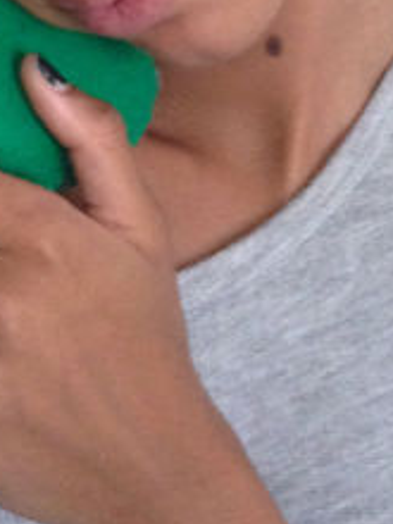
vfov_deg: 15.2
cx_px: 18
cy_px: -245
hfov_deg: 12.1
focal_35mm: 121
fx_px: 1832
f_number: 2.4
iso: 320
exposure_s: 1/20
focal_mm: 4.12
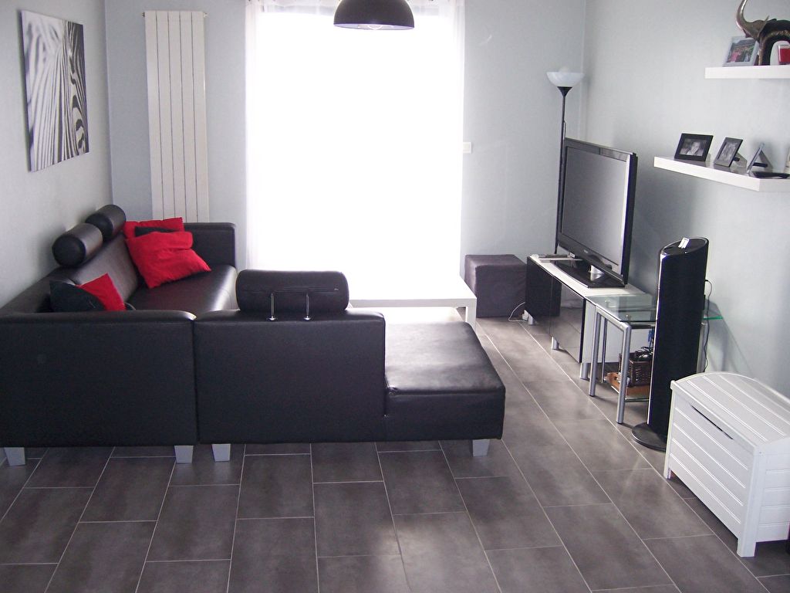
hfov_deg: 51.4
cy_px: 296
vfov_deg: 39.7
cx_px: 395
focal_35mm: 36
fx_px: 822
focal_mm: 6.2
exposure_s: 1/80
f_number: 2.8
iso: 125
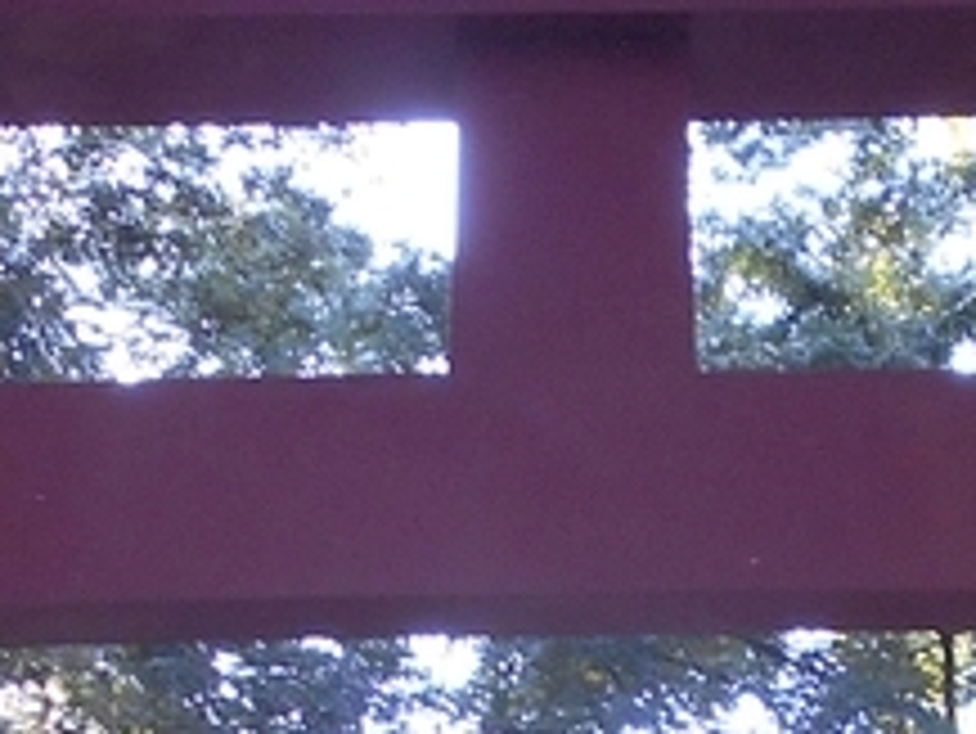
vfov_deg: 10.1
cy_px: 1013
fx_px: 4062
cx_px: 648
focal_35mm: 144
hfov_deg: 13.7
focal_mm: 4.6
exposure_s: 1/40
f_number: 3.2
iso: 80
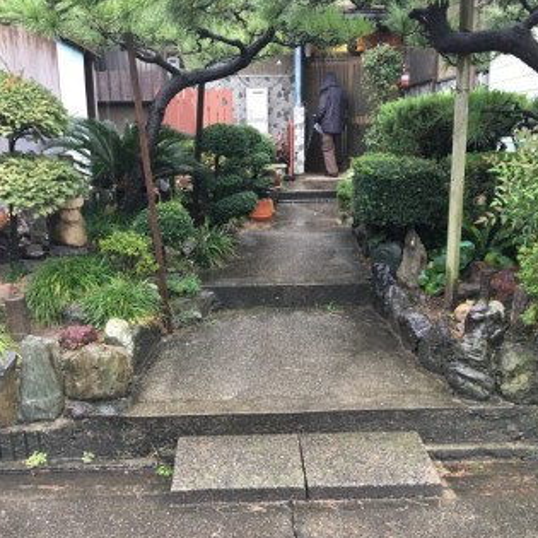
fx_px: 615
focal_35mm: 35
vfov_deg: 47.2
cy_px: 272
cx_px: 256
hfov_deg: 47.2
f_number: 2.2
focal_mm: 4.15
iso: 32
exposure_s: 1/30
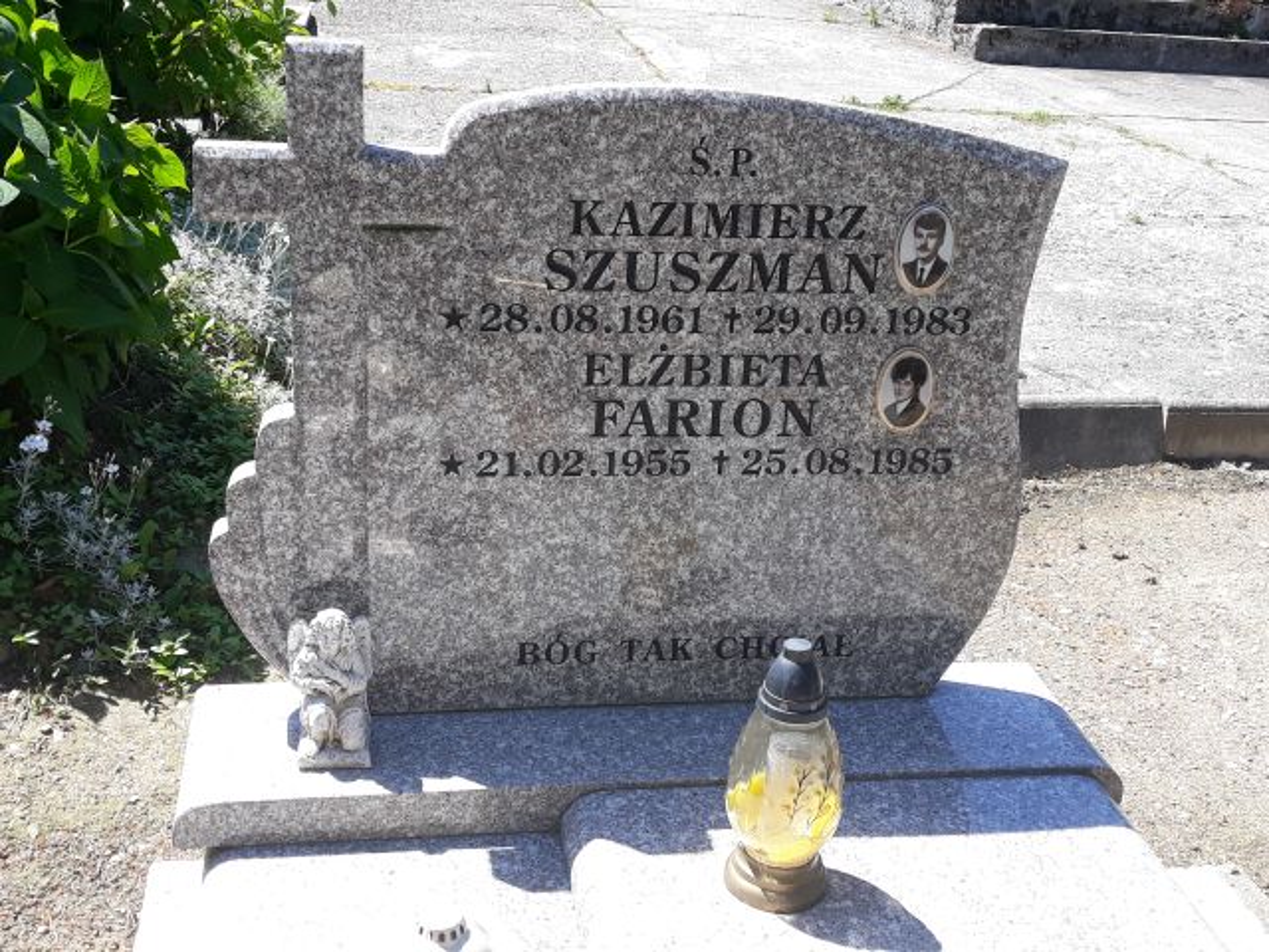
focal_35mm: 27
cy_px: 476
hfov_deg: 65.3
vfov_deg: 51.4
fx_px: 990
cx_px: 634
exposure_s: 1/626
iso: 40
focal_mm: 3.71
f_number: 1.7
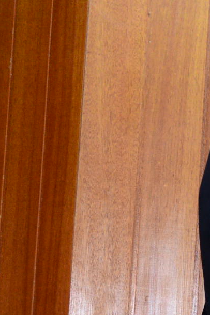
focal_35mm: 153
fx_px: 1340
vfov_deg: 13.2
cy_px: 316
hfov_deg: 7.5
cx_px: 693
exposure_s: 1/60
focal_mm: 31
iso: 1600
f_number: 3.5
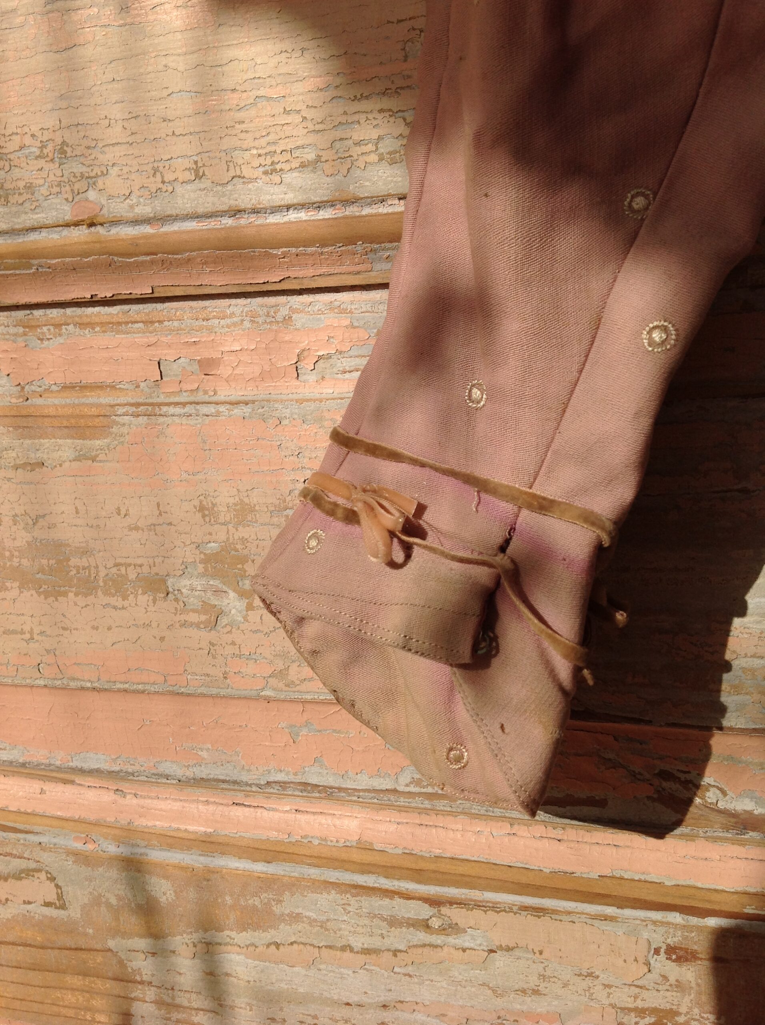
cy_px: 512
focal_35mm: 35
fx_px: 1034
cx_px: 382
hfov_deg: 40.6
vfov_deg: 52.7
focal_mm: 4.28
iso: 50
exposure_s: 1/2519
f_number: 2.4
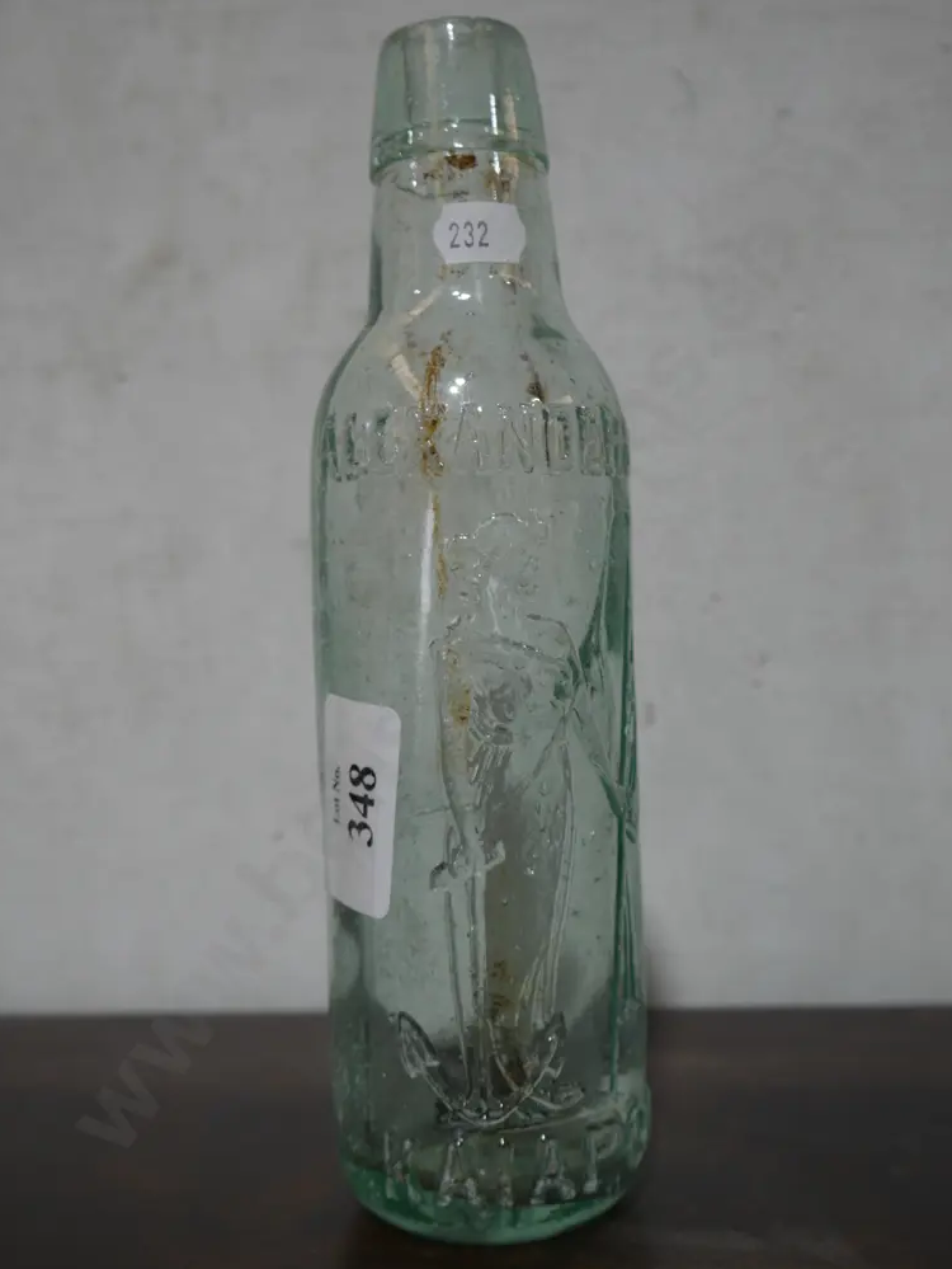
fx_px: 1502
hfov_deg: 35.2
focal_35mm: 41
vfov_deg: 45.8
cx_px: 484
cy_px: 625
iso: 200
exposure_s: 1/60
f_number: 4.4
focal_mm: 20
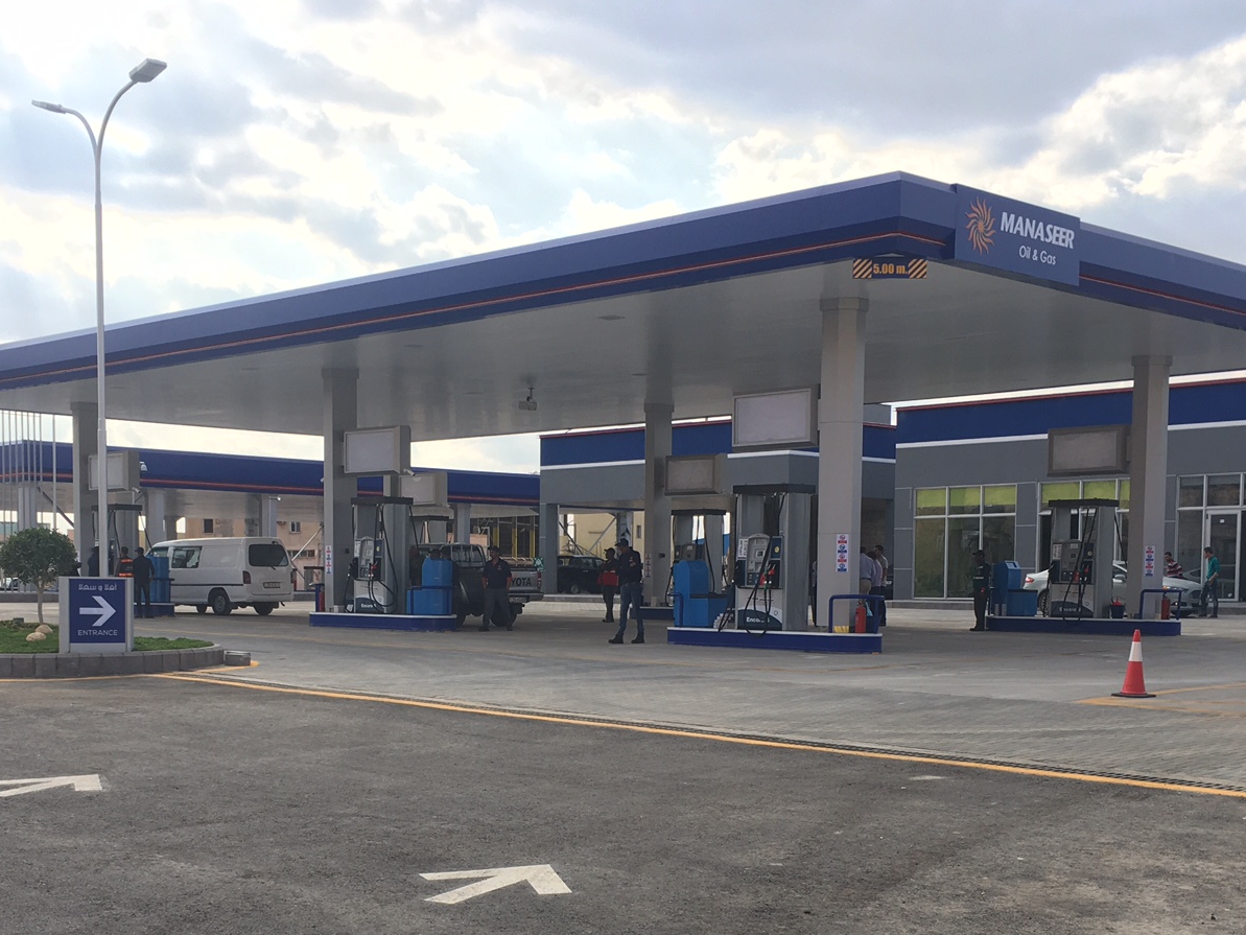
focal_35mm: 49
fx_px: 1764
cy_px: 699
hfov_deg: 38.8
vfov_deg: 29.2
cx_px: 539
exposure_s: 1/605
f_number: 2.2
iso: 25
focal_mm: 4.15
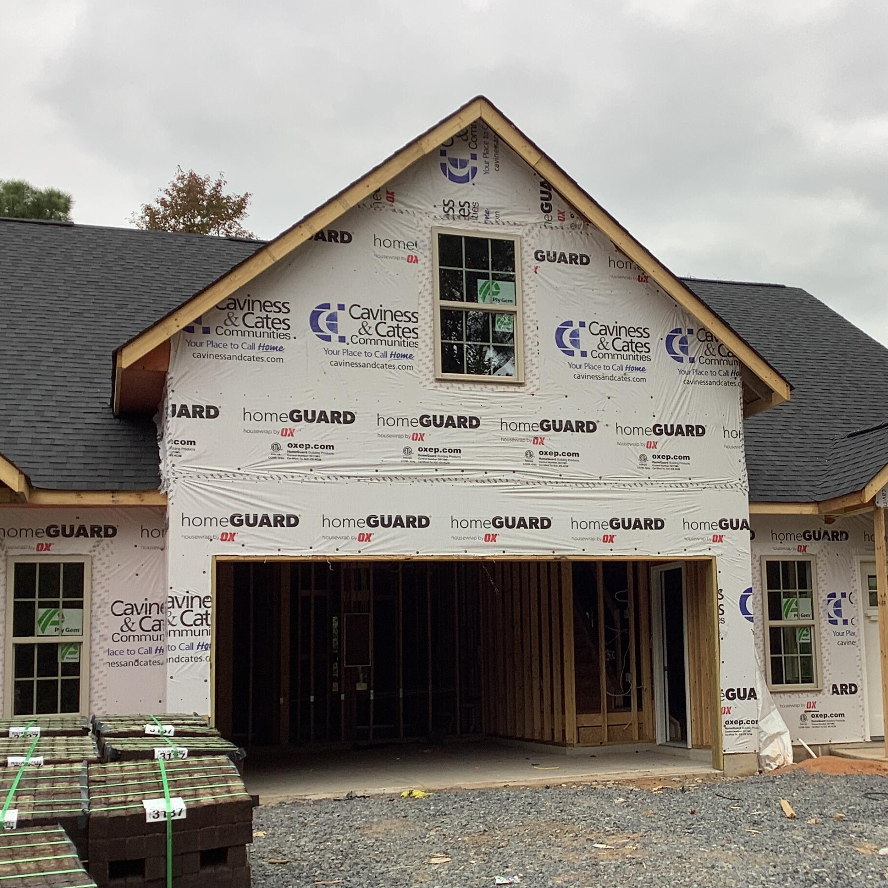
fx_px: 1306
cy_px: 511
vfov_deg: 37.5
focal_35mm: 45
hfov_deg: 37.1
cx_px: 602
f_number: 2.4
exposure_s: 1/120
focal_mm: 3.3
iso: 32
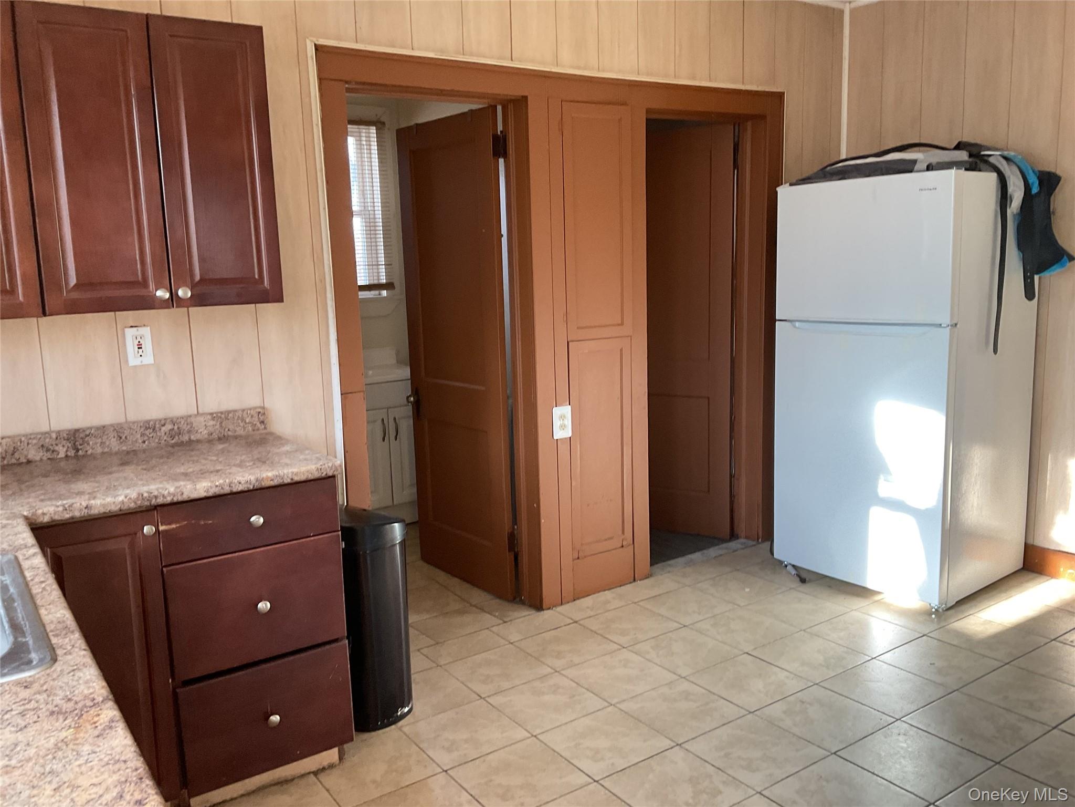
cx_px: 538
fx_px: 901
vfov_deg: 48.2
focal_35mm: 29
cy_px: 404
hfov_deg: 61.7
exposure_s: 1/60
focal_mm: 3
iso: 64
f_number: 1.8
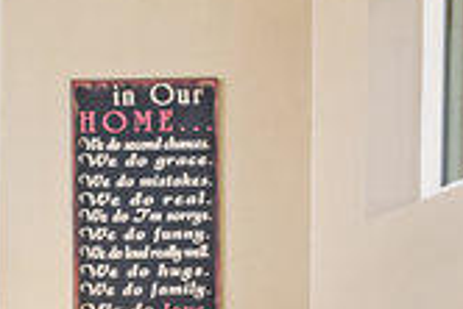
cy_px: 508
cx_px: -658
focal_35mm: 203
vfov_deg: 6.7
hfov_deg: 9.1
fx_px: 2613
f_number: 8
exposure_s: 1/4
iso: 500
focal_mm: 33
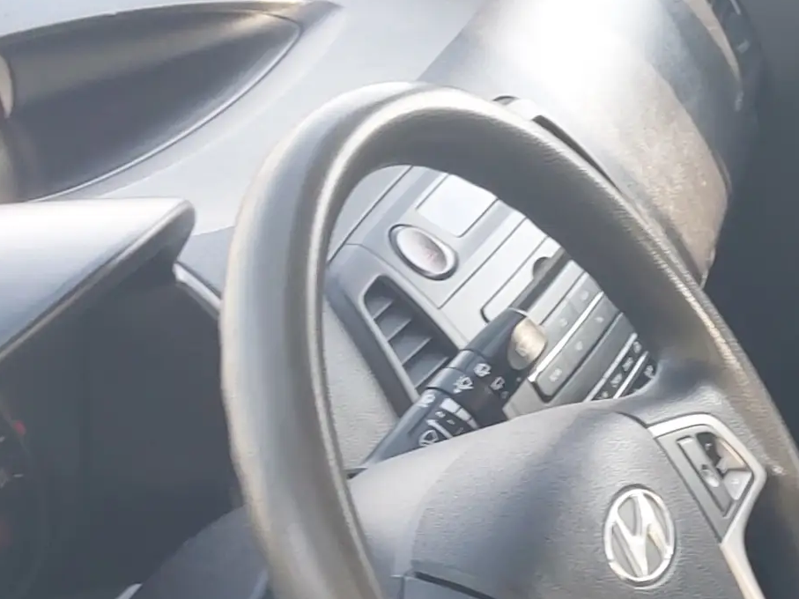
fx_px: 2931
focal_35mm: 127
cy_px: 835
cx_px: 1274
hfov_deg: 14.3
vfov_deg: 11.3
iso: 50
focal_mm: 4.6
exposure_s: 1/60
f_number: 1.8
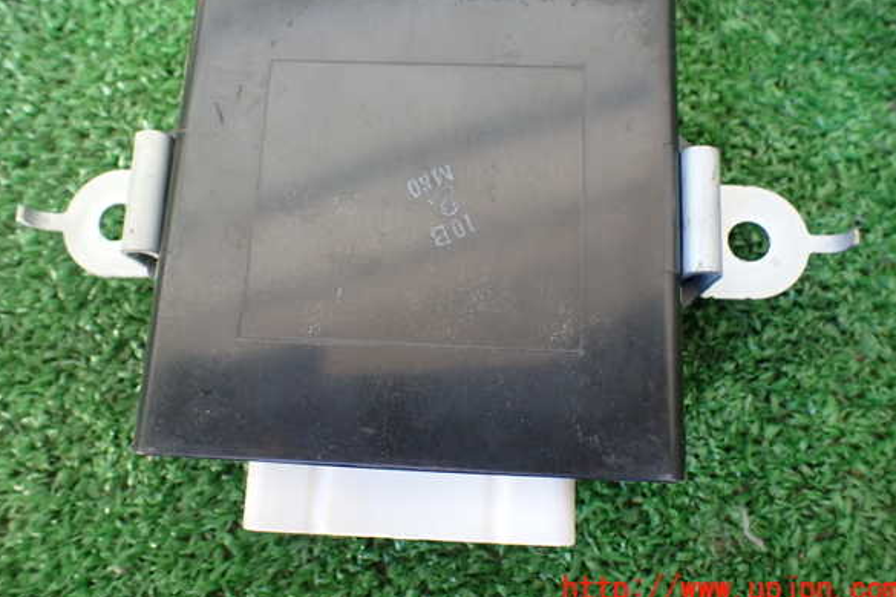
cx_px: 449
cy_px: 265
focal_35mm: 32
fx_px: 796
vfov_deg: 41.1
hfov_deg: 58.7
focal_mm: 5.4
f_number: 2.3
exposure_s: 1/60
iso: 800
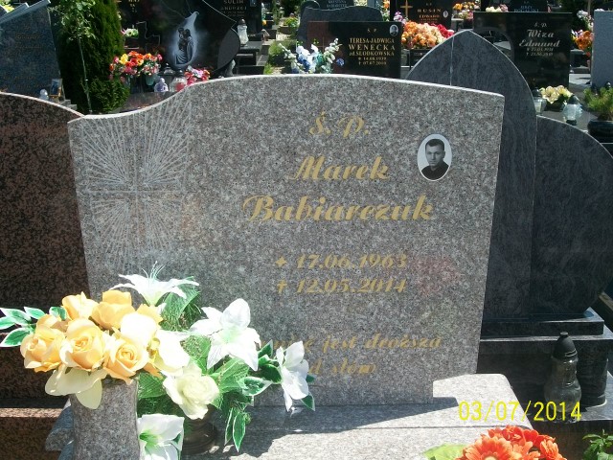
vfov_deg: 26.1
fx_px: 992
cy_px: 230
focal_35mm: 56
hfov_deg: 34.3
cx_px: 306
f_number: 6
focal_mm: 9.4
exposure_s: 1/320
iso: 80
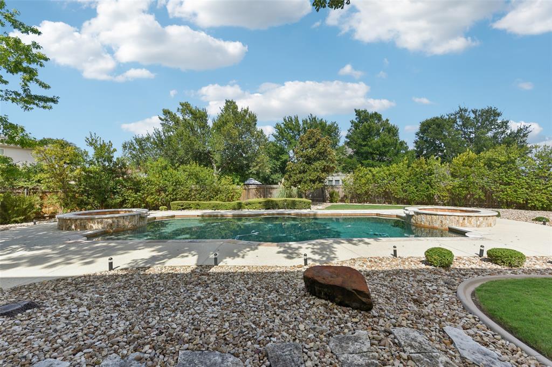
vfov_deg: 77.3
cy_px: 184
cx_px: 276
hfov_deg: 100.4
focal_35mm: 15
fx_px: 230
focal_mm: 15
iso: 100
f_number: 8
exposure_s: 1/250
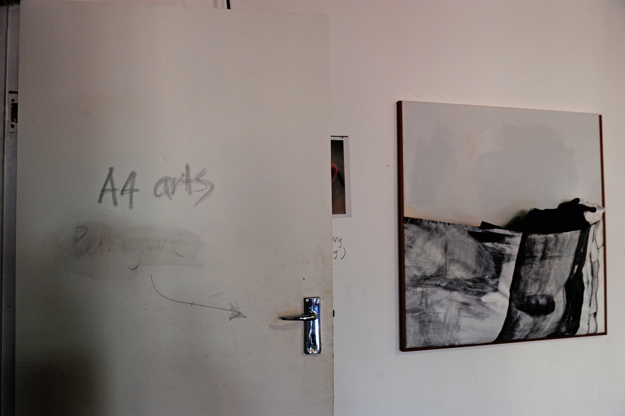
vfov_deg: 44.9
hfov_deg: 63.7
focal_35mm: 29
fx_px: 503
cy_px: 208
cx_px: 312
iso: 1250
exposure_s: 1/125
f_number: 6.3
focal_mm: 29
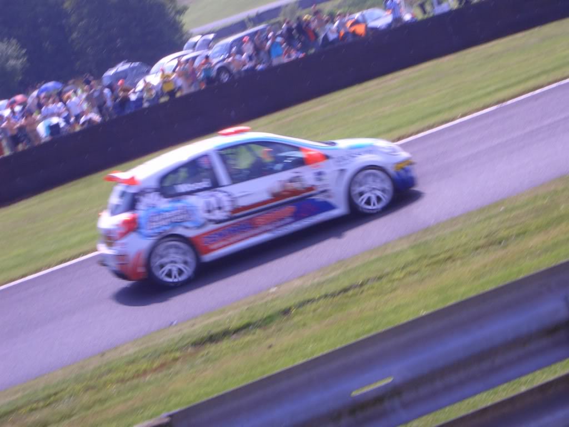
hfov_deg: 19.3
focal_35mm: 102
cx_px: 284
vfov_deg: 14.5
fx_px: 1677
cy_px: 214
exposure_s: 1/160
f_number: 6.6
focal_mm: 13.5
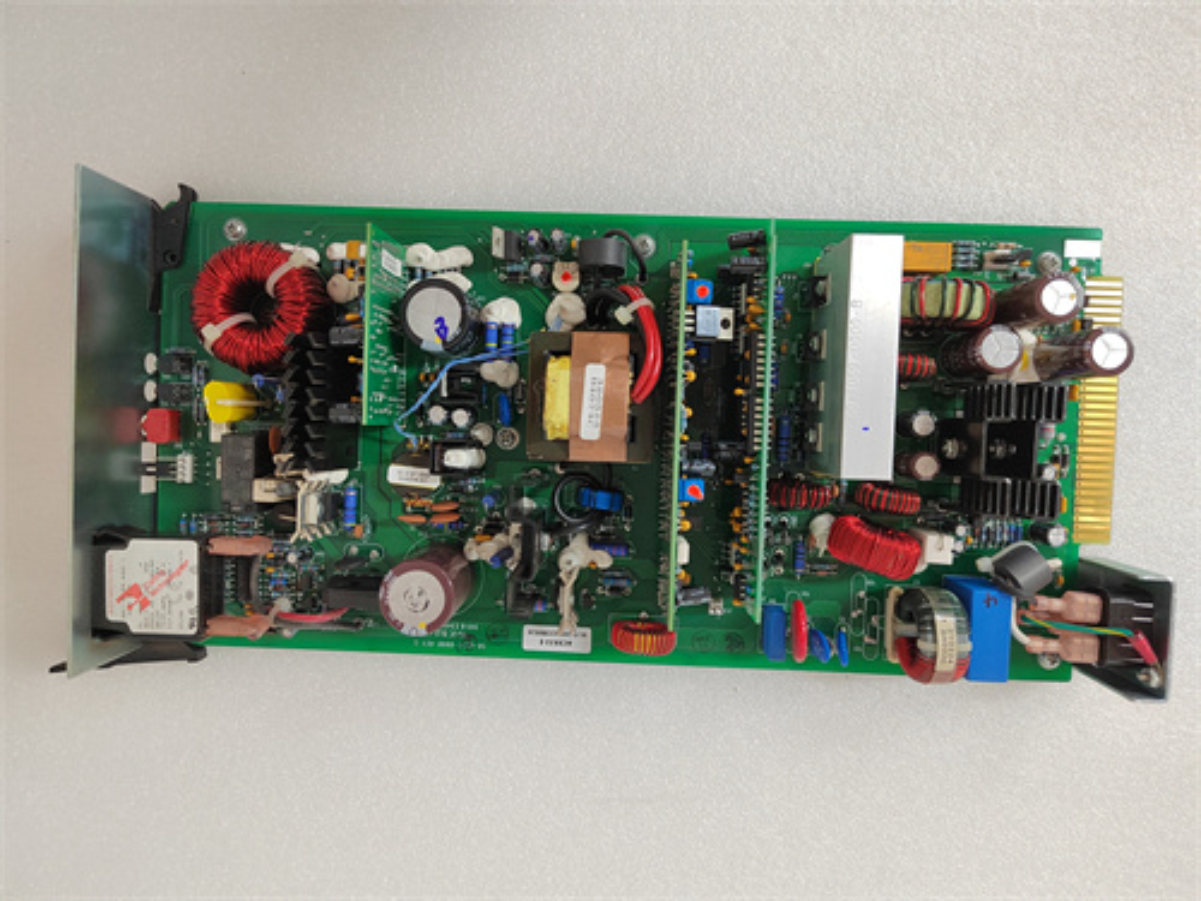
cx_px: 600
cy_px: 450
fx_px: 798
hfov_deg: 73.9
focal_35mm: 23
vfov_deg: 58.9
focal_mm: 5.52
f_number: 1.9
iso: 1356
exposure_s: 1/50
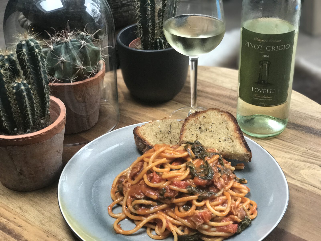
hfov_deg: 33.8
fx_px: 529
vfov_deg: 25.7
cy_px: 120
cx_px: 160
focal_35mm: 57
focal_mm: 6.6
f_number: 2.8
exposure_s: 1/50
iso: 160
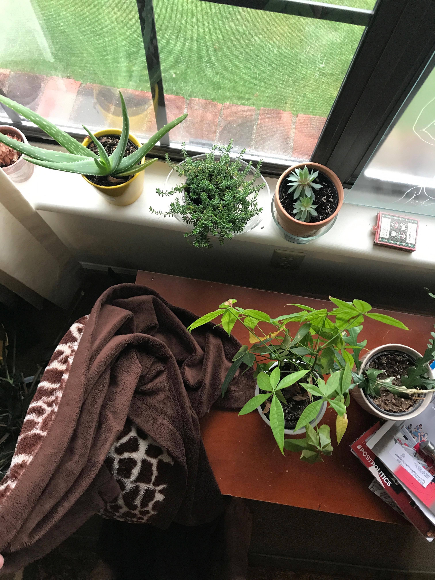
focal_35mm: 28
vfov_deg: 63.4
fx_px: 469
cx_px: 218
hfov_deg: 49.7
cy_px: 290
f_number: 1.8
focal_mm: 3.99
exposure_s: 1/15
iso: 50
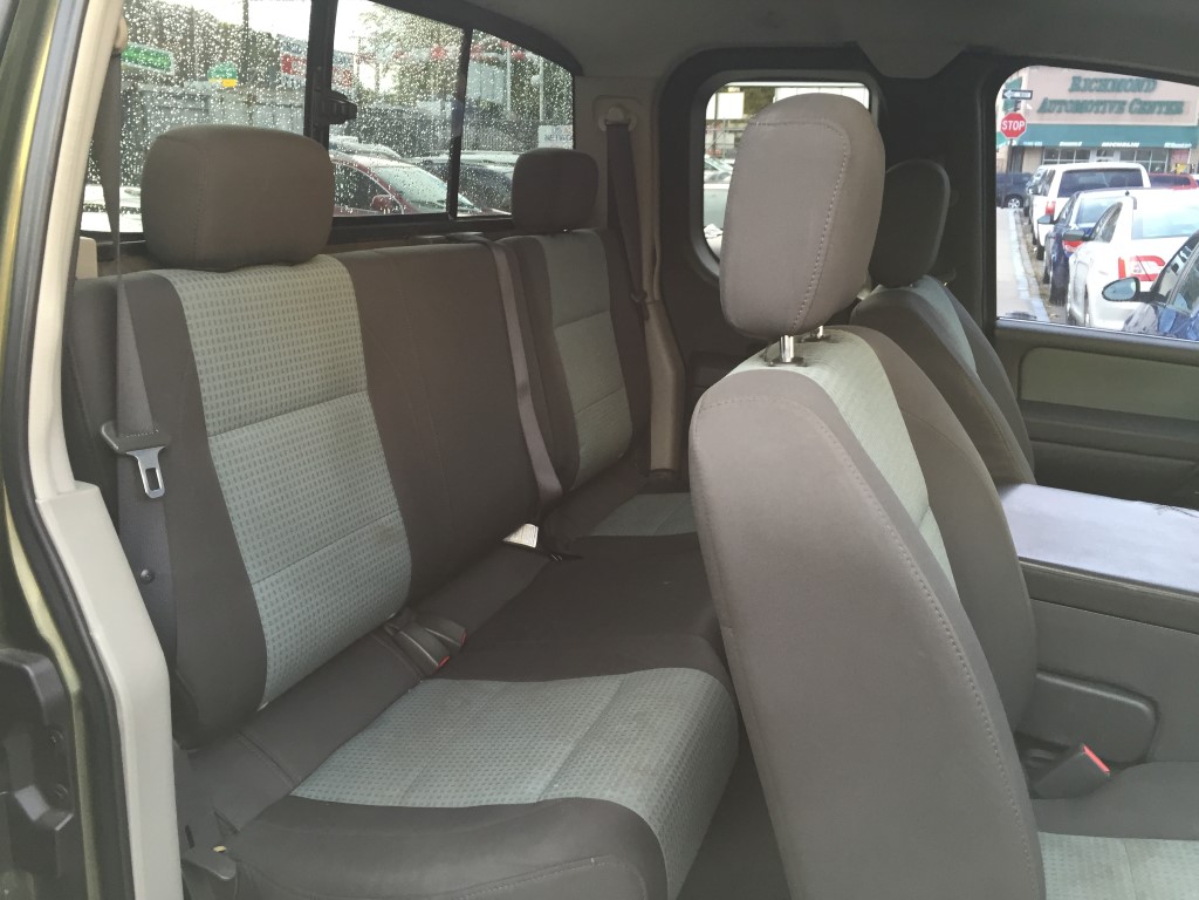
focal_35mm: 29
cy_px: 450
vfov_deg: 48.2
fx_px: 1004
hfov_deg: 61.7
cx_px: 600
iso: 64
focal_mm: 4.15
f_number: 2.2
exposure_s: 1/30
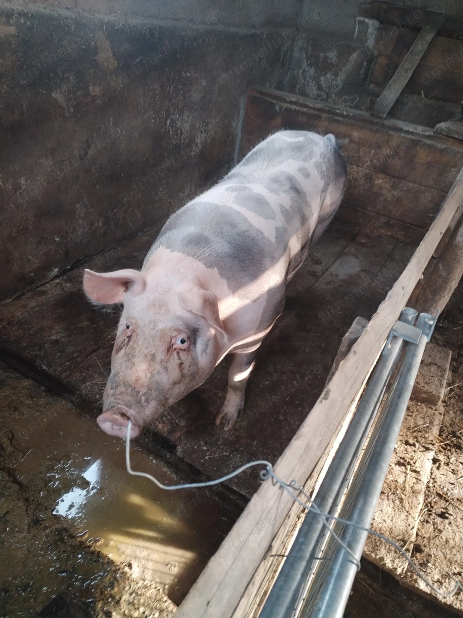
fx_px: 464
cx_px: 232
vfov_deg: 67.3
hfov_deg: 53.0
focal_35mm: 26
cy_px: 309
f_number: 1.8
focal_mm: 4.75
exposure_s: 1/25
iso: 1401
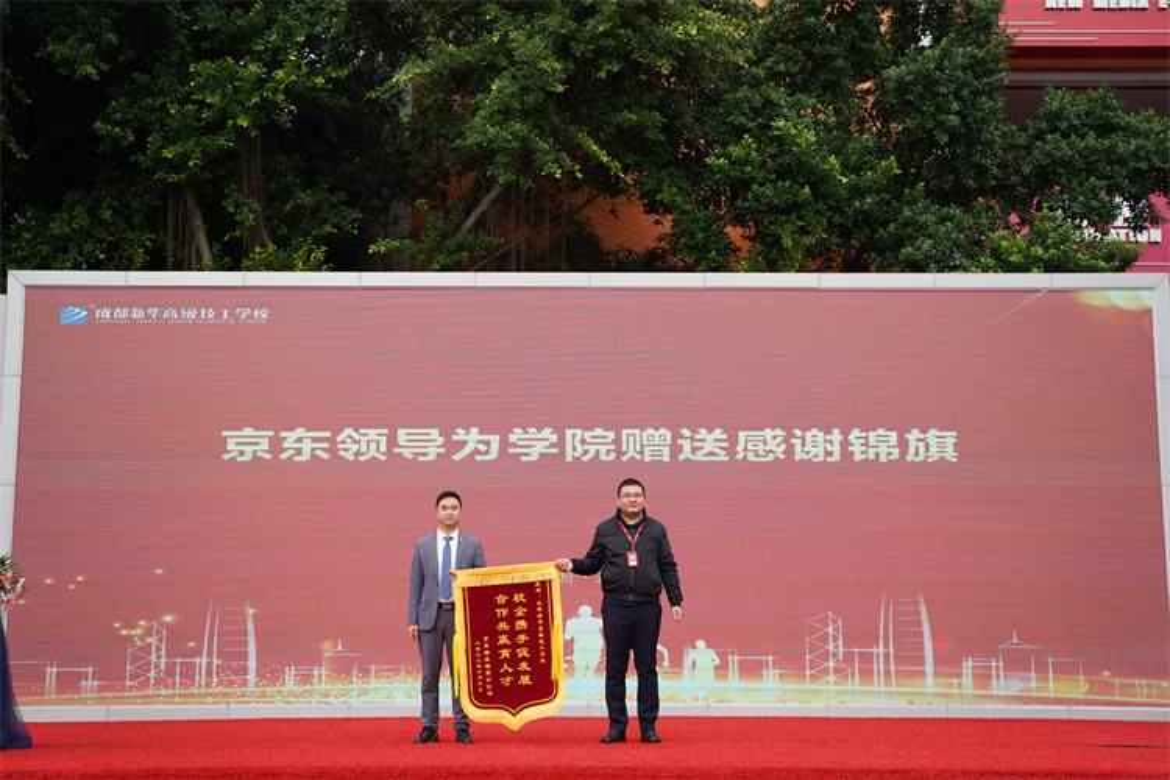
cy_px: 390
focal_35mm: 50
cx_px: 585
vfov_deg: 27.0
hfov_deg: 39.6
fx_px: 1625
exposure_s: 1/800
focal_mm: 50
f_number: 3.2
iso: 160
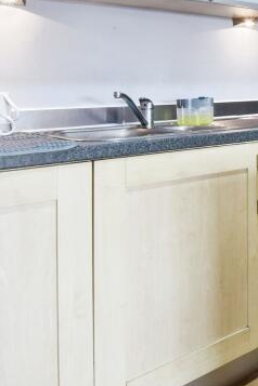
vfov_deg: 43.2
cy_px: 73
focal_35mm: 43
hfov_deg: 26.0
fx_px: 462
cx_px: 346
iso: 640
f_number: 8
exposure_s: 1/13
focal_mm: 10
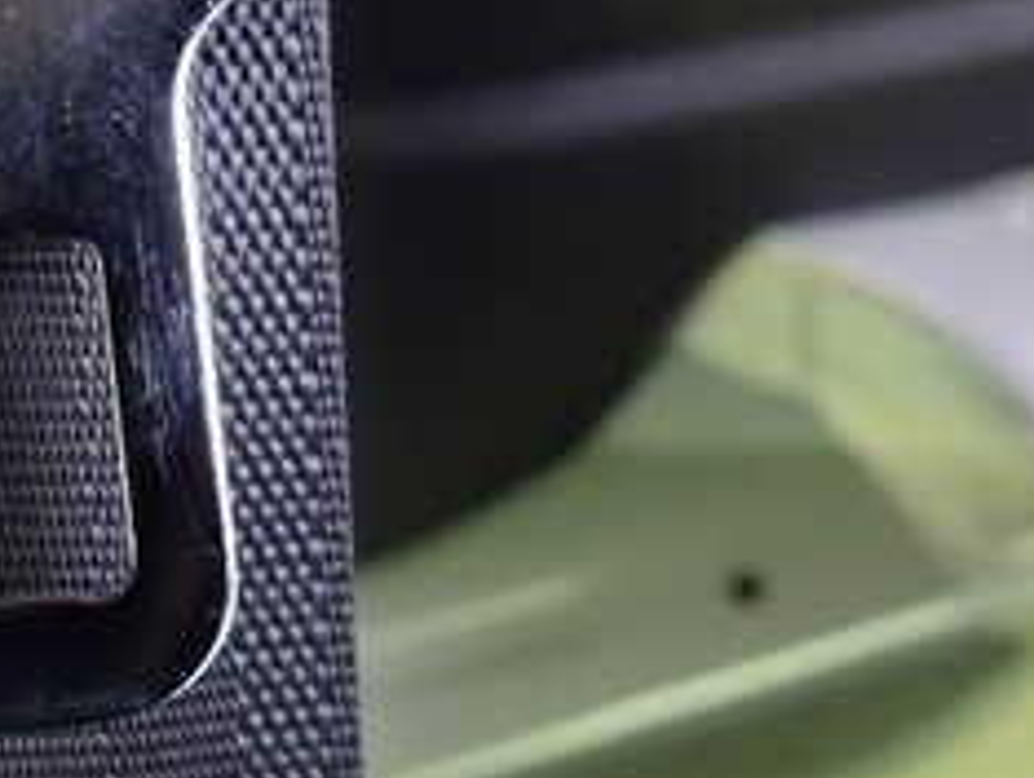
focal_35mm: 64
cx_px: 18
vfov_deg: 22.9
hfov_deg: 28.5
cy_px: 318
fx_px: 1914
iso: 640
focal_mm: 4.5
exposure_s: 1/30
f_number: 2
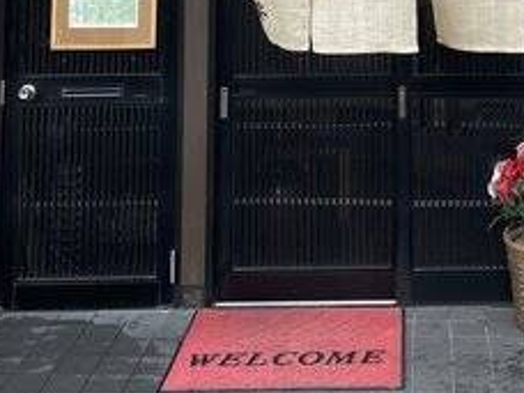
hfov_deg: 26.2
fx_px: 1105
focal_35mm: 73
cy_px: -103
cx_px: 425
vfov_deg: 18.8
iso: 32
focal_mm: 4.2
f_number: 1.6
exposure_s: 1/243
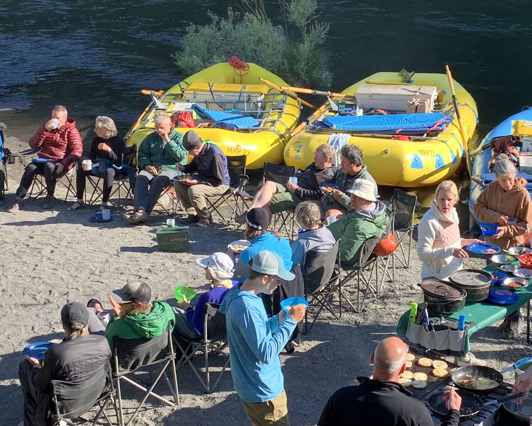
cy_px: 208
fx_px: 1086
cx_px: 393
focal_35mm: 69
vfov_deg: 22.2
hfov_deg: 27.2
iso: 25
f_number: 1.8
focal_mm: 4.25
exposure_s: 1/422
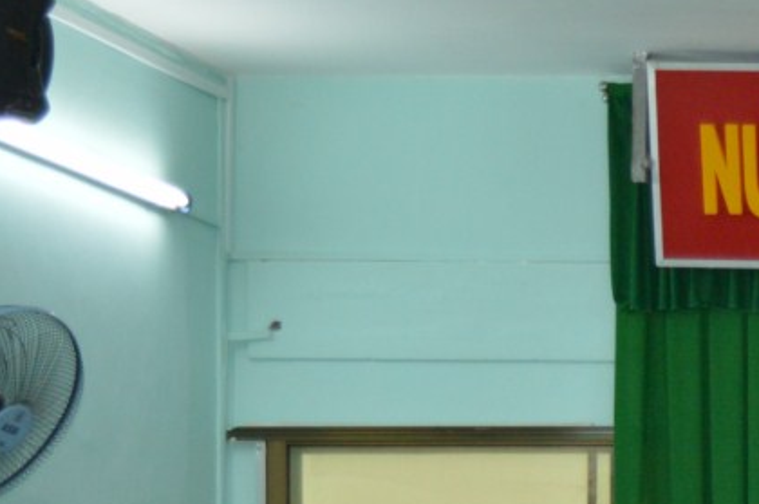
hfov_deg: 11.6
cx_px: 1298
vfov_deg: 8.0
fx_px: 3494
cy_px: 885
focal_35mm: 166
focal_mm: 29
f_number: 4.2
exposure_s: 1/60
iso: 640
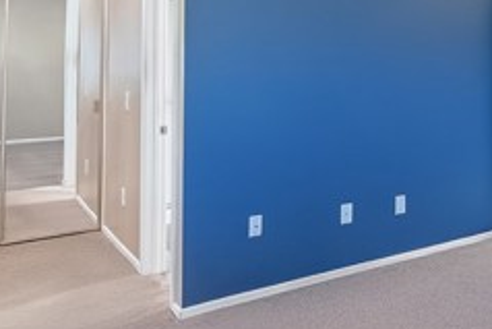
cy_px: 38
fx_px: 588
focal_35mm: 43
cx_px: 478
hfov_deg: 40.5
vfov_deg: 30.0
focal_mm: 16
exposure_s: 1/13
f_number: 22
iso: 160
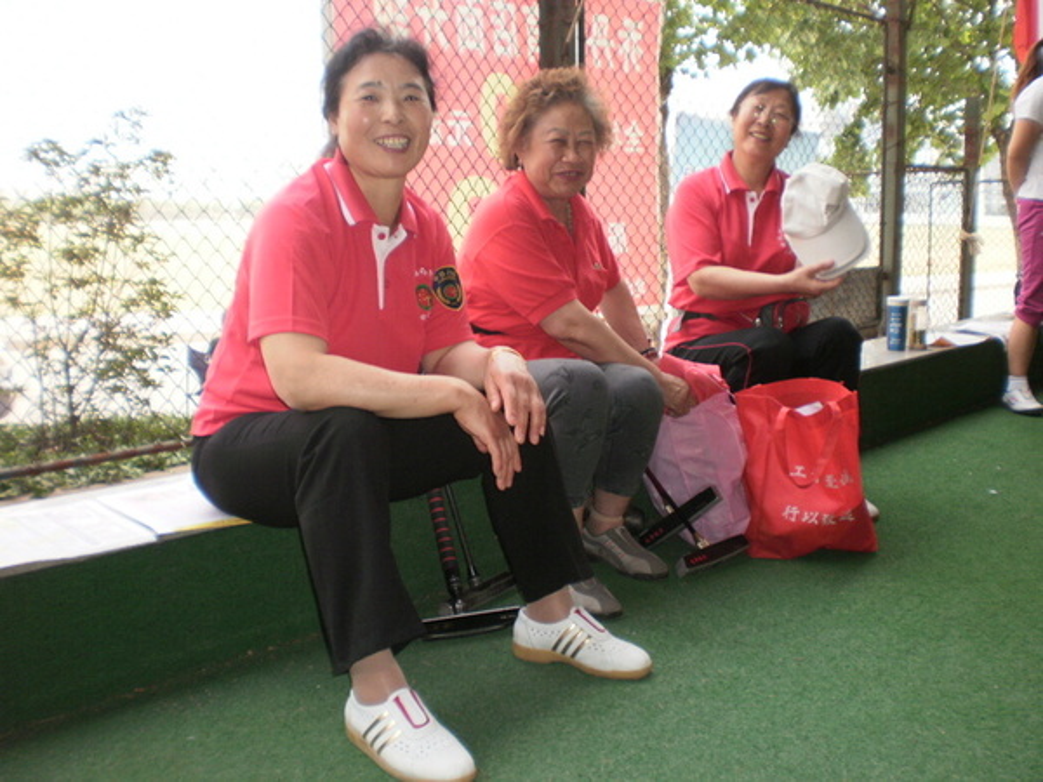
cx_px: 522
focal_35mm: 36
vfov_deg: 39.7
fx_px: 1085
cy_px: 391
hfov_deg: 51.4
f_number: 3.1
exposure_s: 1/100
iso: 100
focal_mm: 6.3
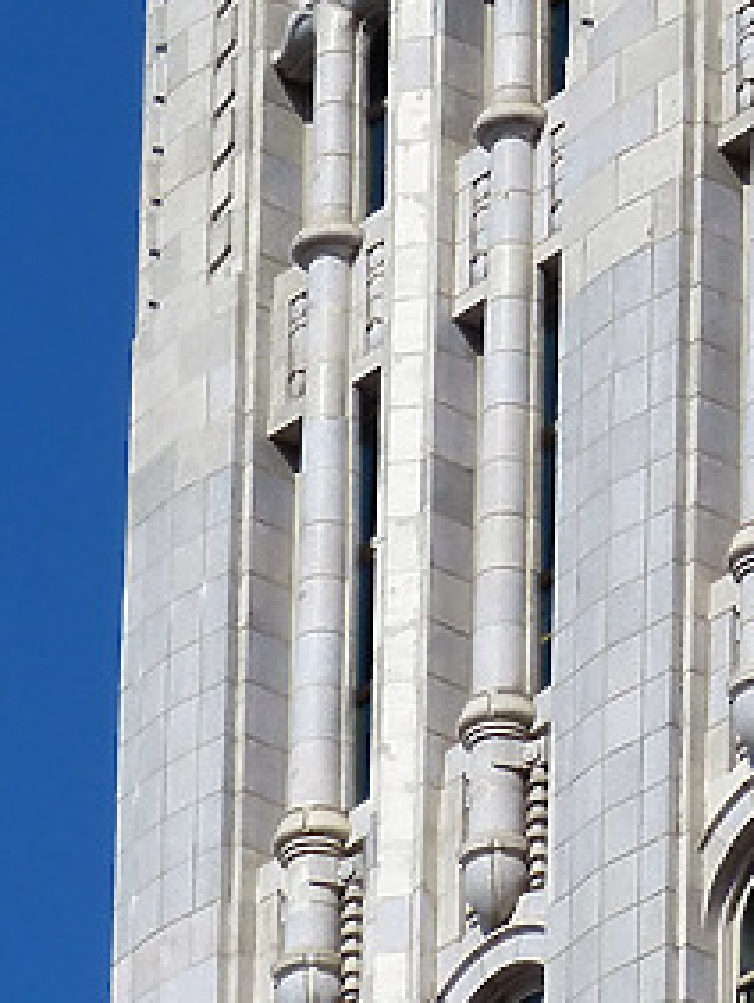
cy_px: -491
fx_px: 28013
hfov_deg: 1.5
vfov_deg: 2.0
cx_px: 642
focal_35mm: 966
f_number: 5
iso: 100
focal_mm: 54.5
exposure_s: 1/1600
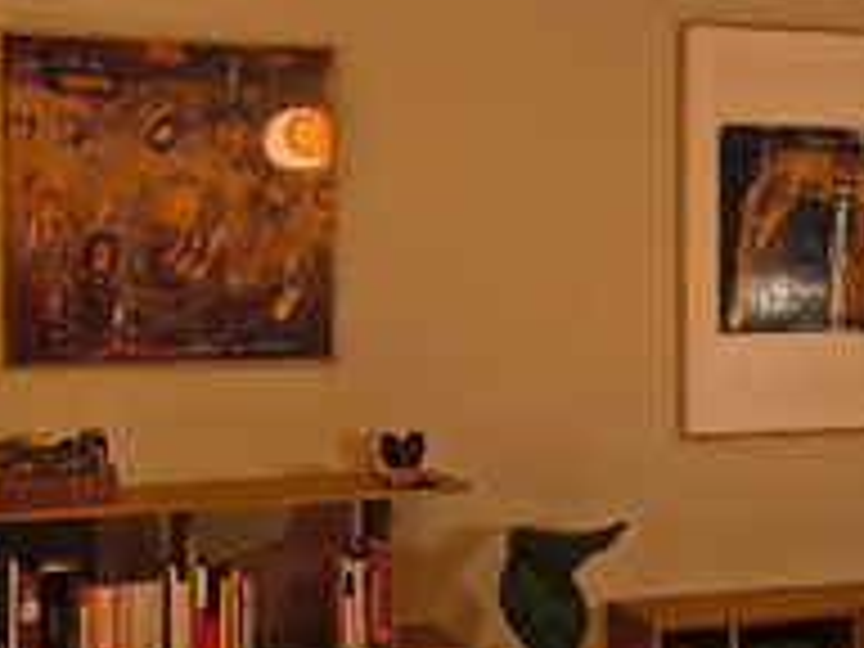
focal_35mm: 75
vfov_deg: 19.6
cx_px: 662
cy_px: 288
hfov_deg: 25.6
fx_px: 1872
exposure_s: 1/50
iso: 501
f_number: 1.8
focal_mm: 5.56
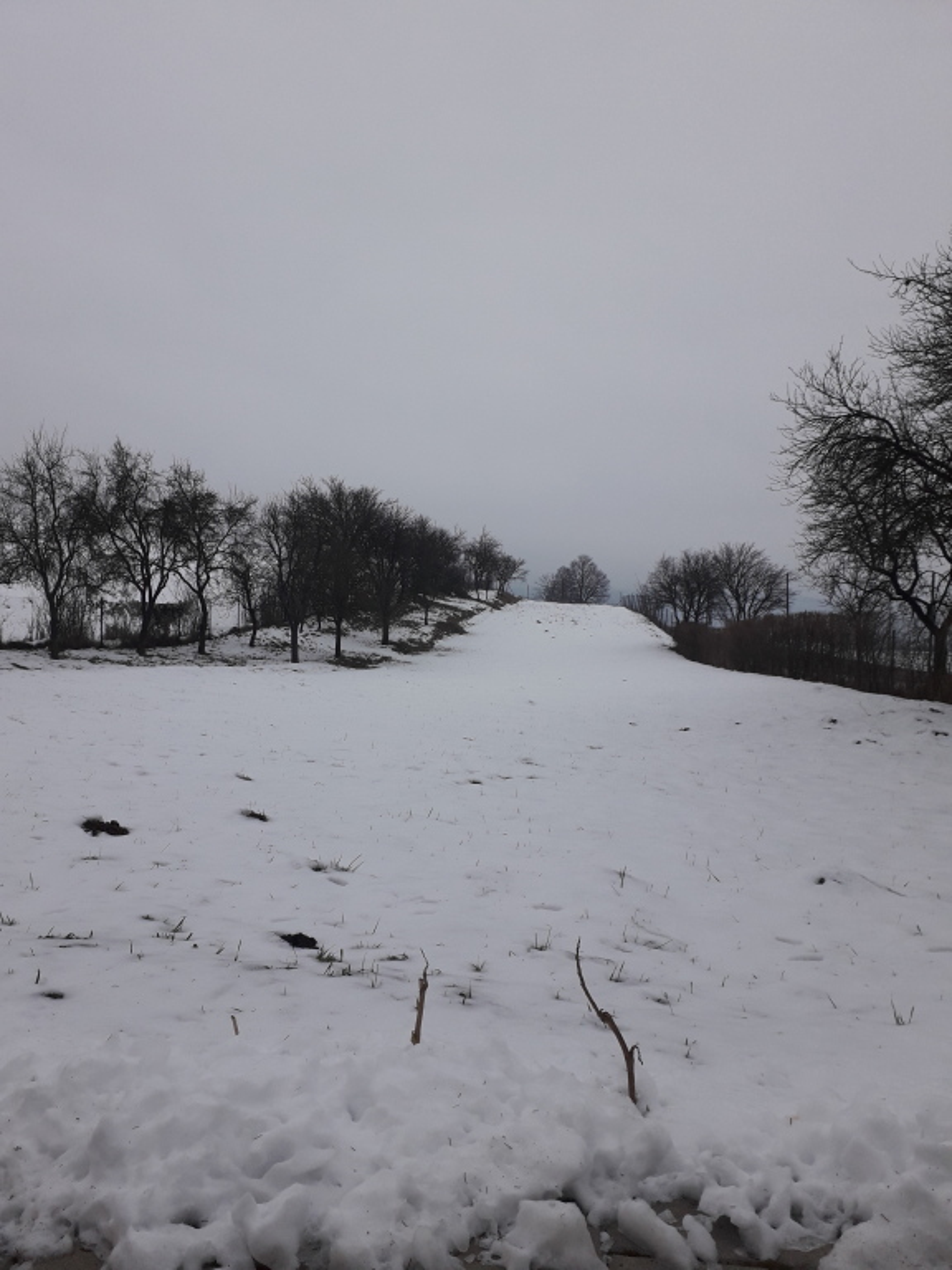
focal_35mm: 27
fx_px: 990
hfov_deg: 51.4
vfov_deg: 65.3
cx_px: 476
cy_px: 635
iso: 50
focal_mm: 3.6
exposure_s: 1/50
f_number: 1.9
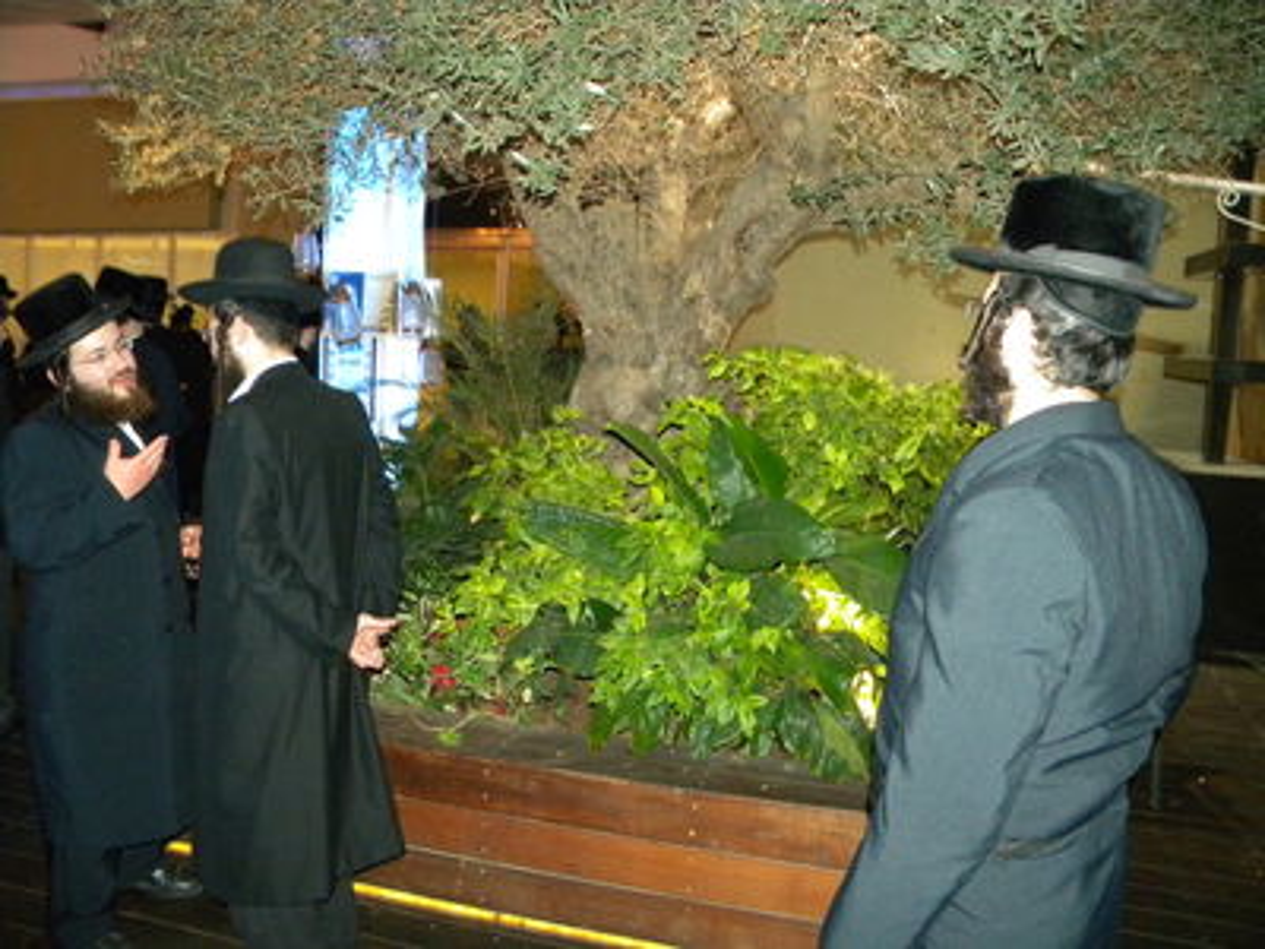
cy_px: 474
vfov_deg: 49.7
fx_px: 1023
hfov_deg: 63.4
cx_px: 632
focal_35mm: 28
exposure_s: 1/26
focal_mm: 5
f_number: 3.5
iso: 648
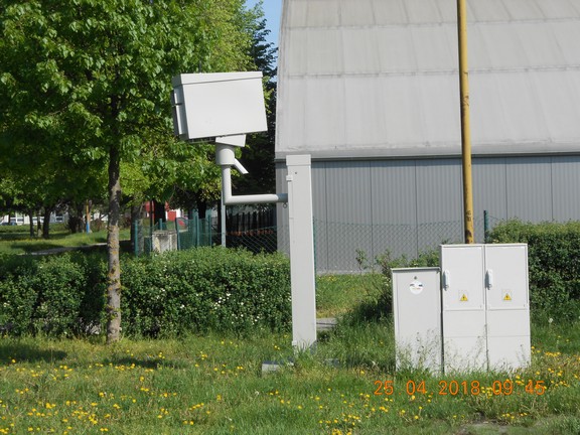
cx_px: 290
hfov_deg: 27.0
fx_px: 1206
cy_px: 218
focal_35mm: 72
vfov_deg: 20.4
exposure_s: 1/400
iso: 80
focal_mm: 12.8
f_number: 18.9
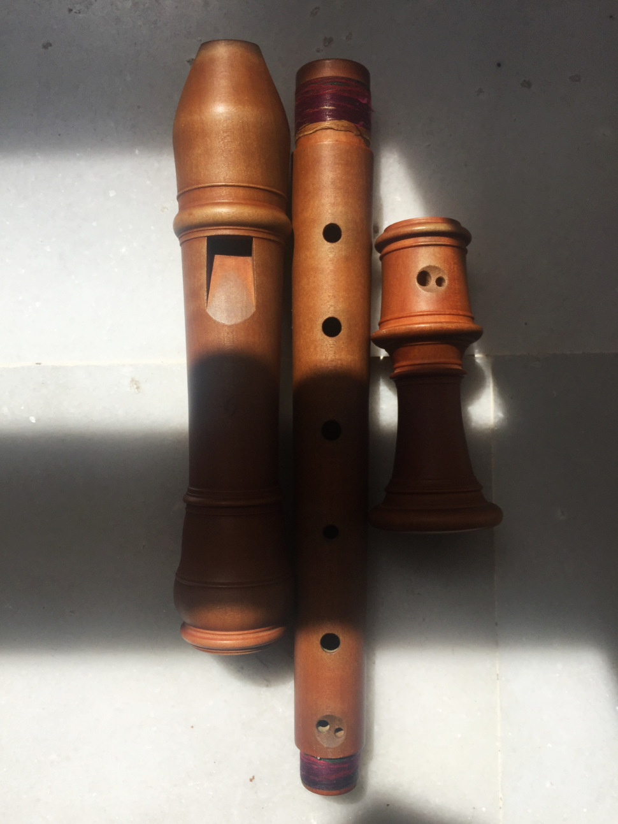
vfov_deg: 61.7
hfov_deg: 48.2
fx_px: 690
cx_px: 309
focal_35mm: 29
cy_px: 412
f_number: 2.2
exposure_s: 1/1647
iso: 32
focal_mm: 4.2
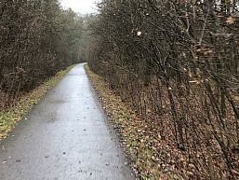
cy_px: 64
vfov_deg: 25.6
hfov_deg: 33.8
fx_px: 394
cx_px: 119
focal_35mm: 57
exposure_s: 1/17
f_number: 1.8
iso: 40
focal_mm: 3.99
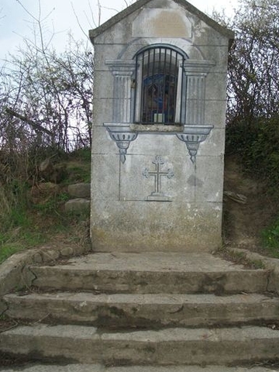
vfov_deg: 46.8
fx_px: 430
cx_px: 150
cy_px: 191
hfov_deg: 35.9
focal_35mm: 40
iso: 80
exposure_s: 1/100
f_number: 2.9
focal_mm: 5.7
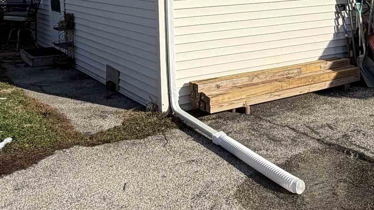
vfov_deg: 24.3
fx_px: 476
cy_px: 26
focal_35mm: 48
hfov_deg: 42.9
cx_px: 191
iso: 20
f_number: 2.2
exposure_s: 1/955
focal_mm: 2.22
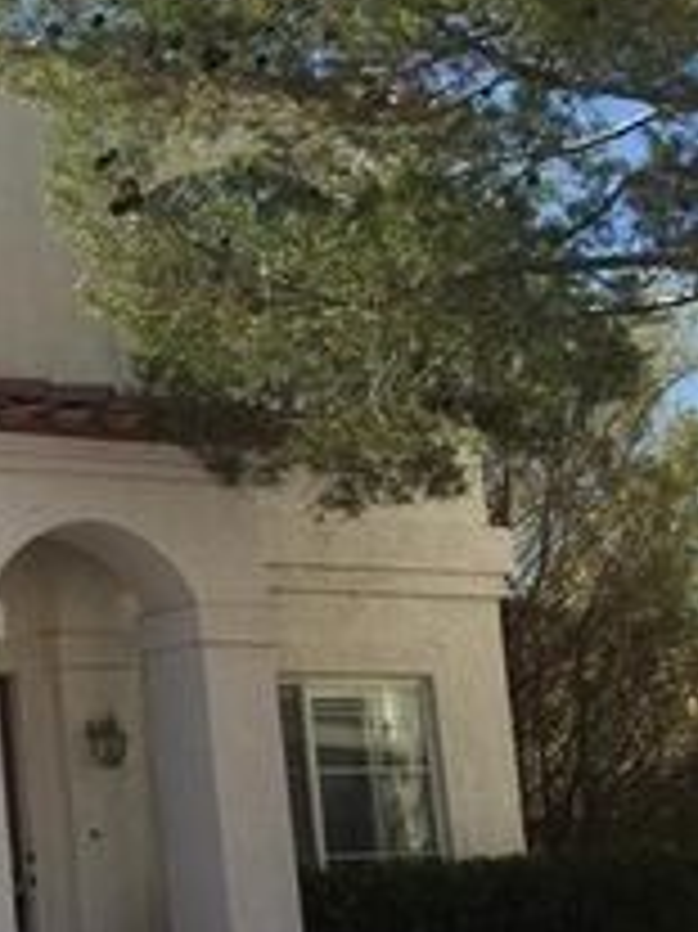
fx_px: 1884
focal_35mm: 70
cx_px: -423
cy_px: 556
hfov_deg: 18.1
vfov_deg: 27.7
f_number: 2.2
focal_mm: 4.15
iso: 32
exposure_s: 1/1319
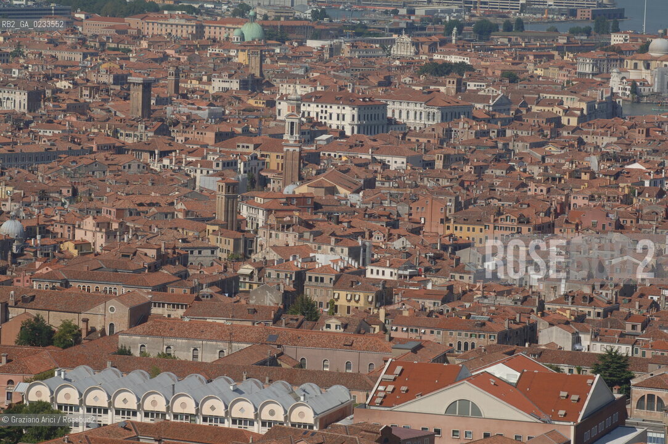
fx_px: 3336
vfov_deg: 7.6
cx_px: 334
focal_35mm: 180
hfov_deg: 11.4
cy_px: 222
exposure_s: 1/1000
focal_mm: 120
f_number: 7.1
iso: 200
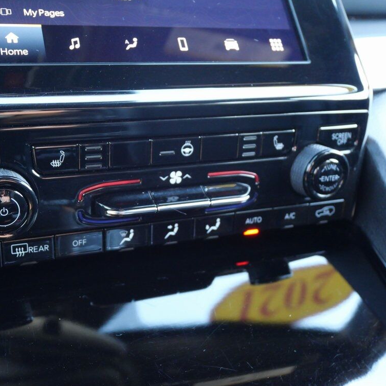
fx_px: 517
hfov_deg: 40.7
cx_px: 155
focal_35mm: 41
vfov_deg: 40.9
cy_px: 195
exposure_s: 1/60
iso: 2000
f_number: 4.1
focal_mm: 17
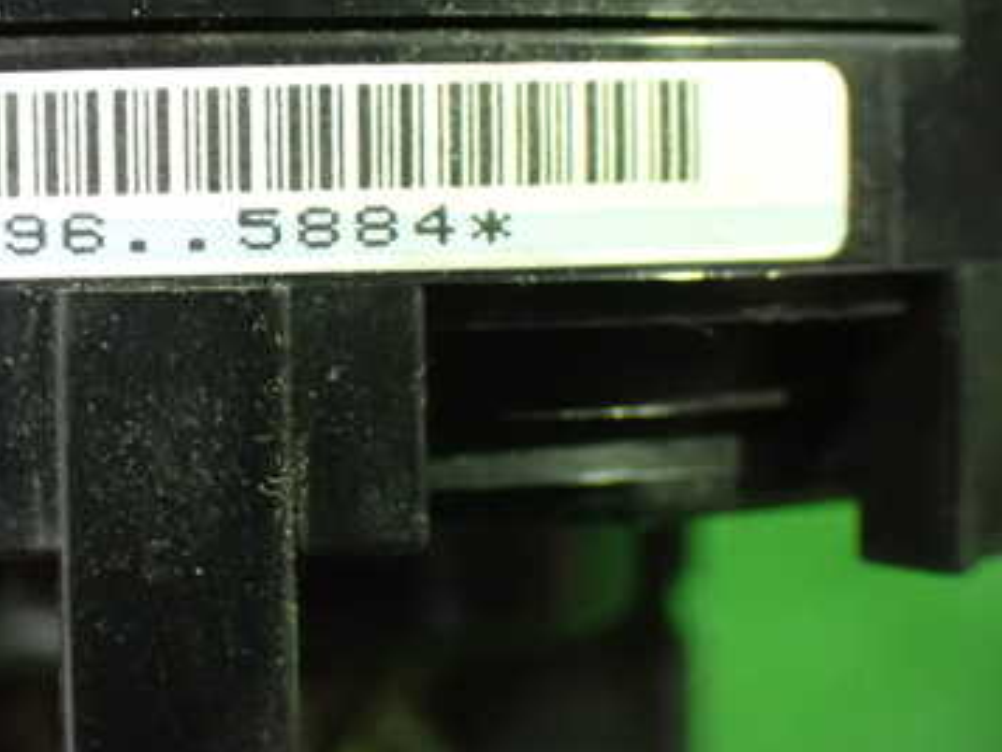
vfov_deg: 17.6
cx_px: 185
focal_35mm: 84
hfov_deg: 22.9
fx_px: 2432
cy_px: 289
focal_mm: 9.01
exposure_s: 1/25
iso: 1600
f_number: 3.2
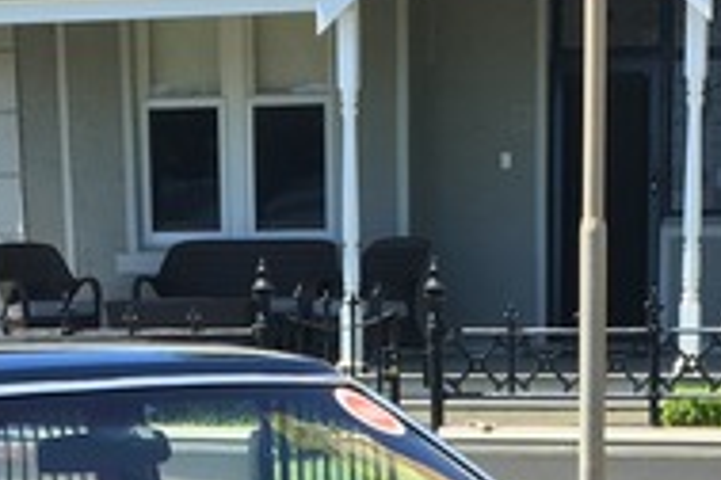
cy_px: 903
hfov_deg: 16.0
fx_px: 2563
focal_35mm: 128
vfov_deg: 10.0
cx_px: 404
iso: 25
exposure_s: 1/668
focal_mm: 4.15
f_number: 2.2
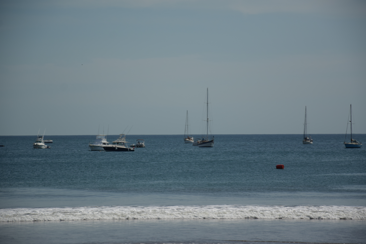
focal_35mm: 158
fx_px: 1602
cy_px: 122
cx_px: 183
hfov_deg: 13.0
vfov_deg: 8.7
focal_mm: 105
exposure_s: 1/1000
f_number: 5.6
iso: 200
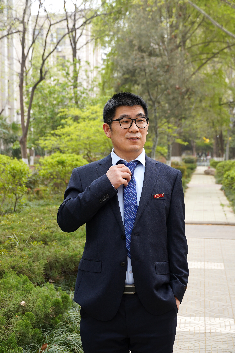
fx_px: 656
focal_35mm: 67
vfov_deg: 30.1
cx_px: 118
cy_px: 176
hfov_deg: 20.3
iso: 160
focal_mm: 45
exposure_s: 1/125
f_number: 5
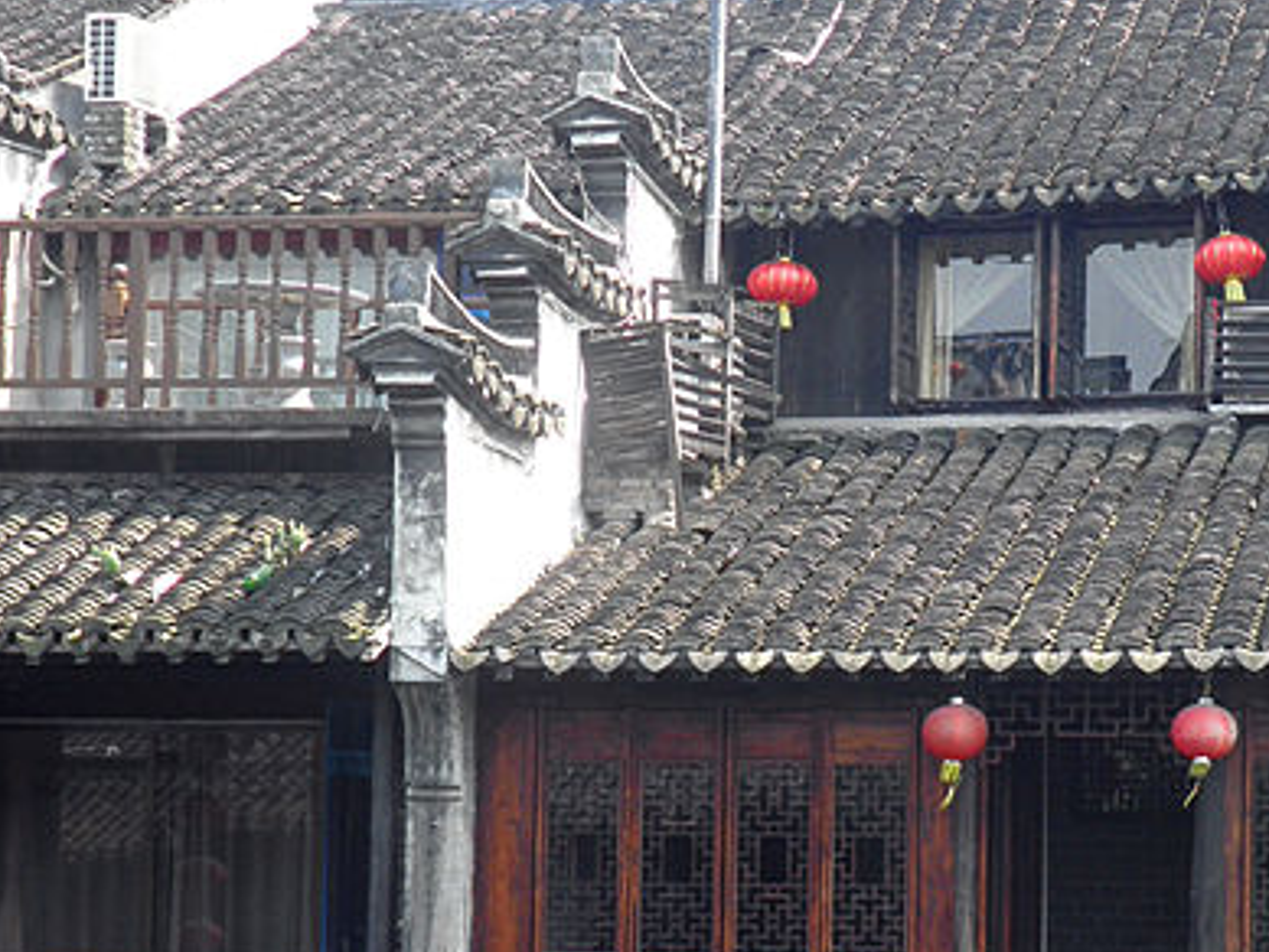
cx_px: 1011
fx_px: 3997
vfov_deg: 13.6
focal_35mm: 109
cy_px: 616
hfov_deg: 17.9
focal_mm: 9.6
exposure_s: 1/100
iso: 64
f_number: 4.8
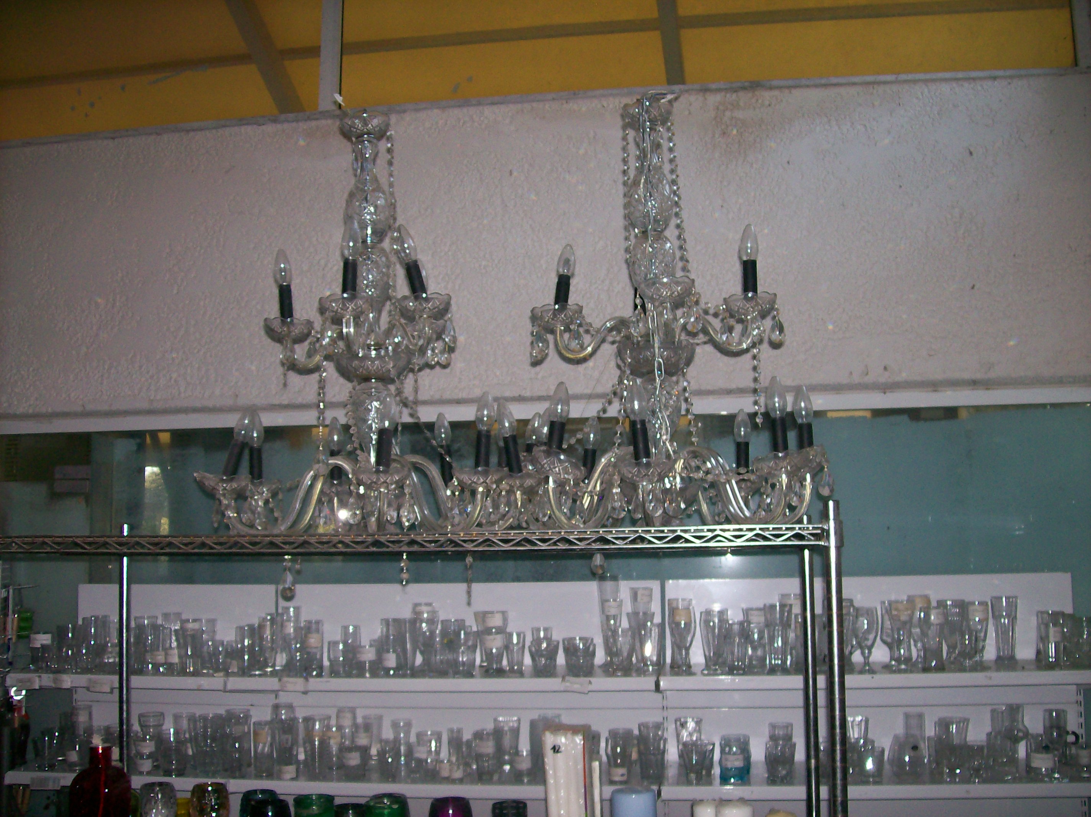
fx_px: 1134
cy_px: 408
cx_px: 546
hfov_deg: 51.4
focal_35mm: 36
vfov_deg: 39.6
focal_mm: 6
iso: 80
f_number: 2.7
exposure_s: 1/64
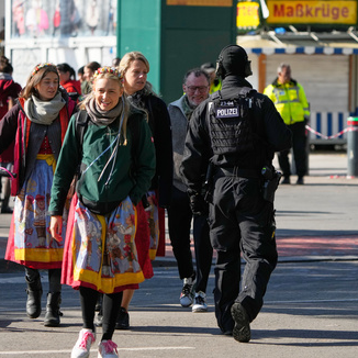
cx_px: 197
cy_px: 178
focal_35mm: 267
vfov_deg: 6.6
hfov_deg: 6.6
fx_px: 3124
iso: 640
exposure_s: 1/2500
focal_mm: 200
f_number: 5.6
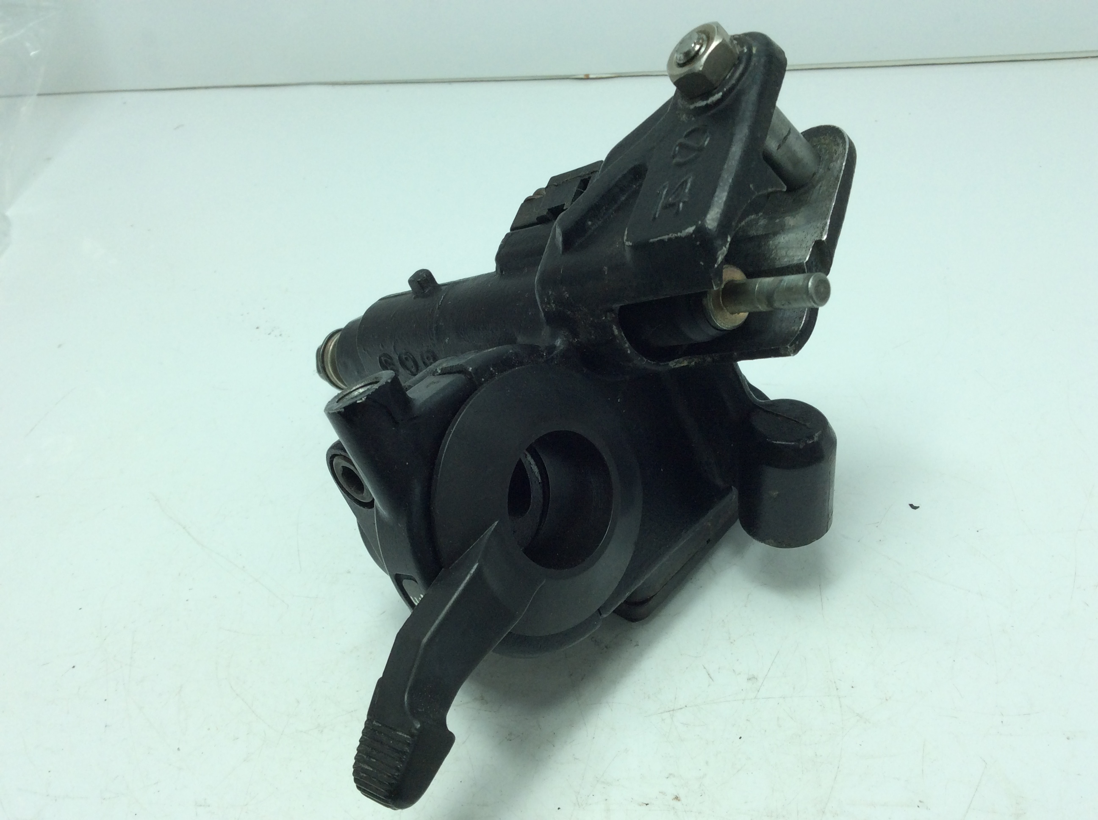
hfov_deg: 56.9
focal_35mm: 32
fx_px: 1014
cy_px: 410
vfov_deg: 44.1
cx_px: 549
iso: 32
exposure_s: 1/384
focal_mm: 3.3
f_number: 2.4
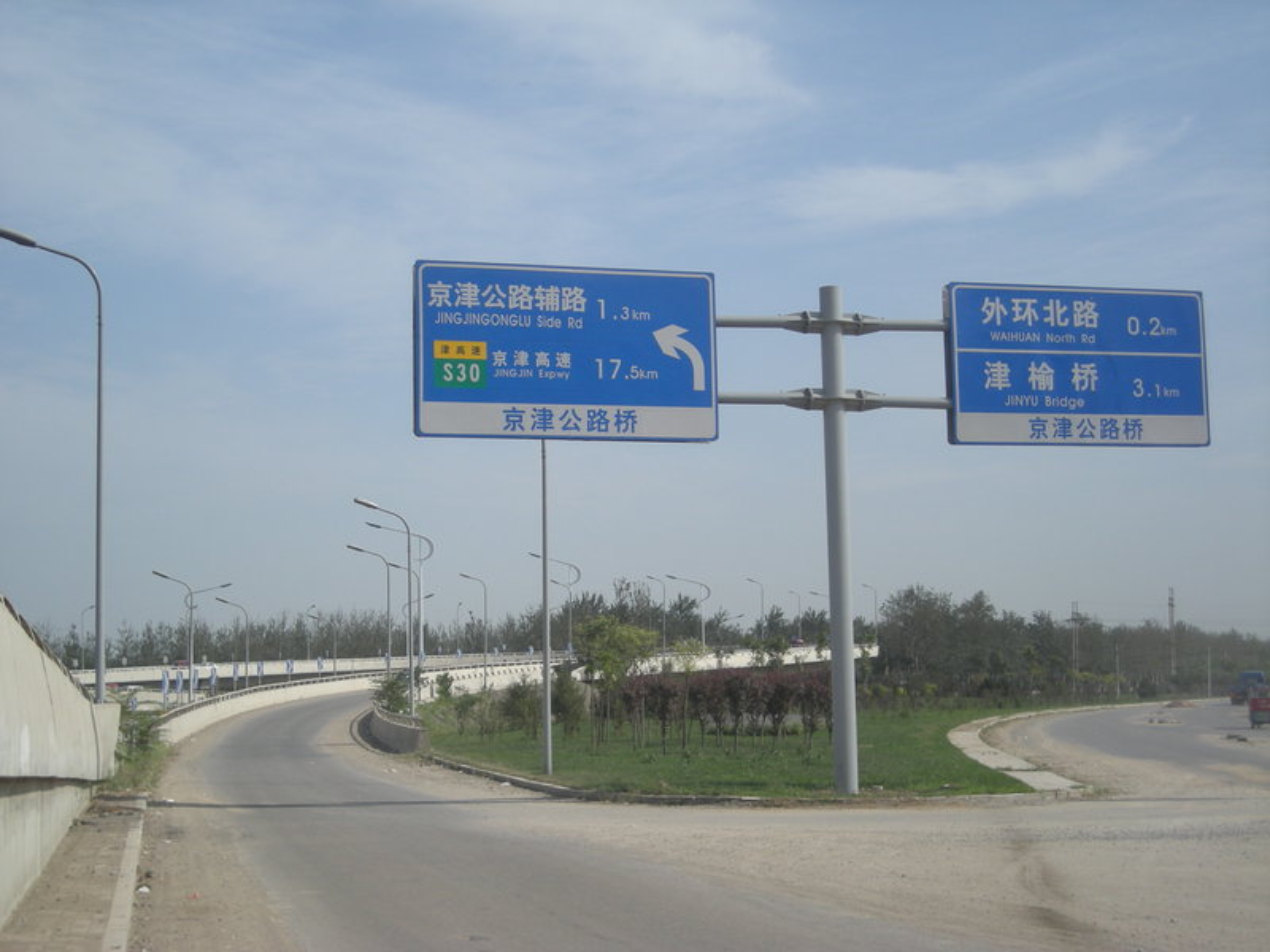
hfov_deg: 31.7
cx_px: 635
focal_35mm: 61
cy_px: 476
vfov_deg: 24.0
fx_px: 2238
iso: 50
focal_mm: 9.9
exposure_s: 1/250
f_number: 7
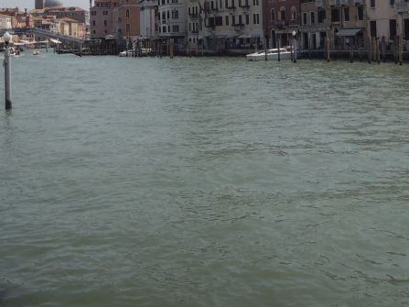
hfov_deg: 34.9
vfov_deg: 25.4
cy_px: 9
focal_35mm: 55
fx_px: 650
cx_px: 199
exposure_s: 1/1250
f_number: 4
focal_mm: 4.3
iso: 100
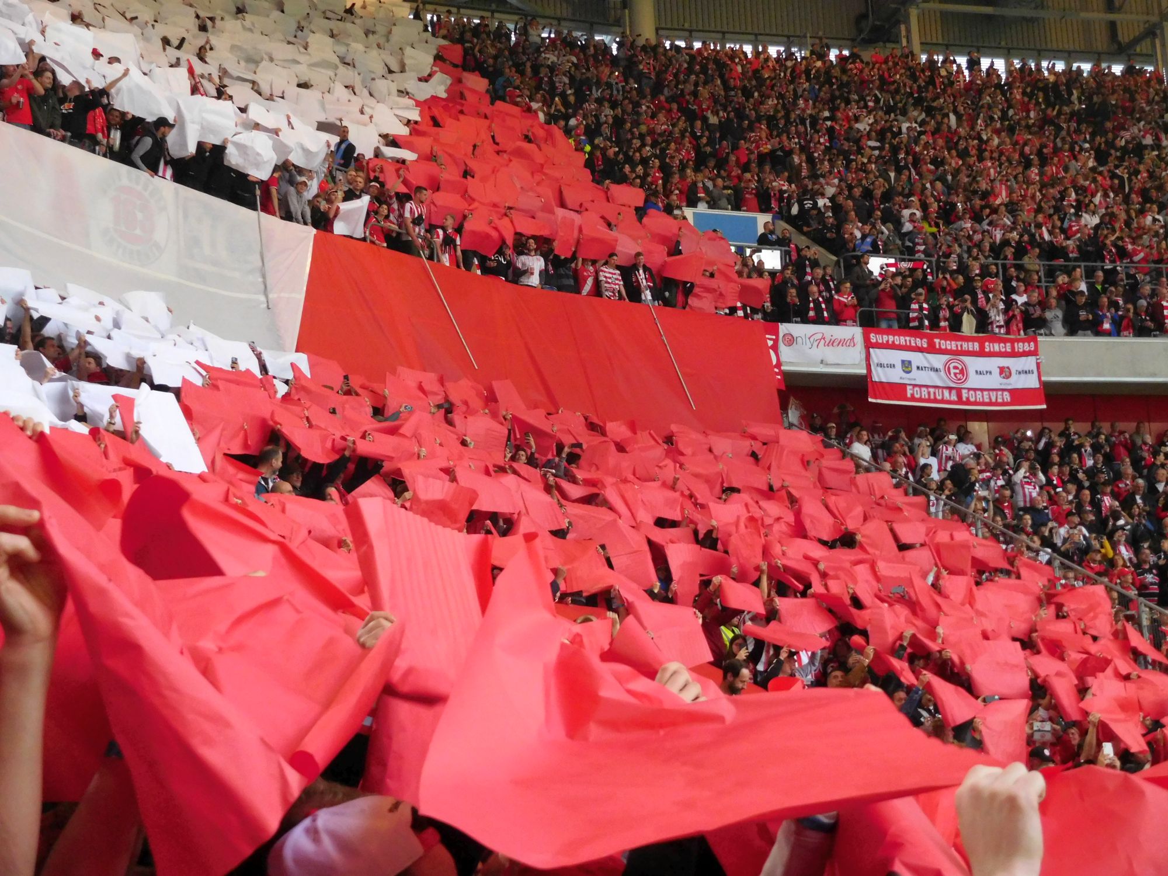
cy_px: 438
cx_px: 584
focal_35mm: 50
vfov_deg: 29.1
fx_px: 1687
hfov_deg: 38.2
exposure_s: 1/60
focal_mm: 8.9
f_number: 4.1
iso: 560
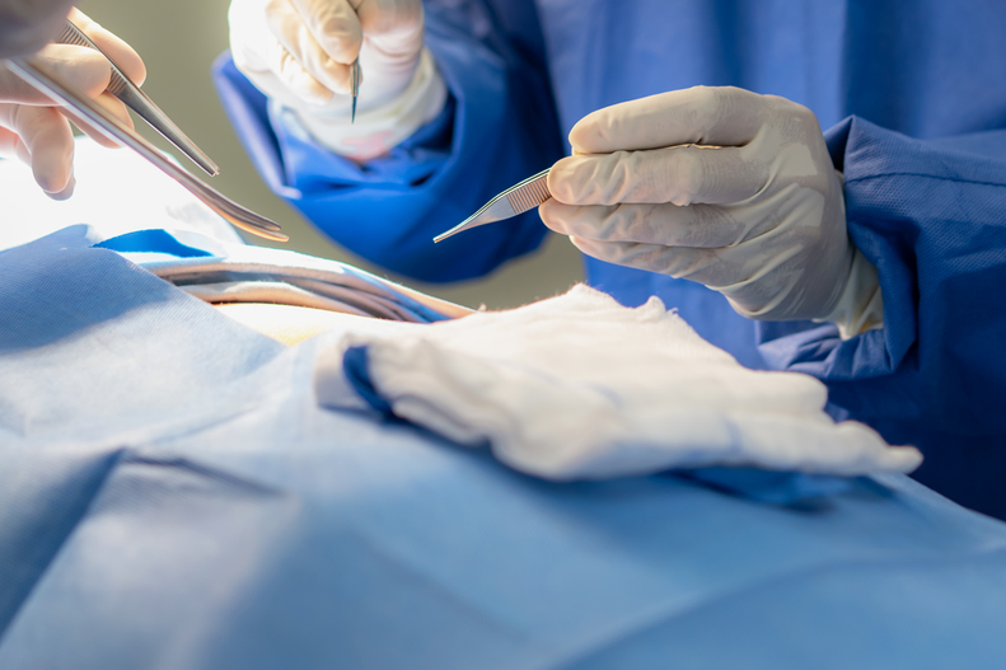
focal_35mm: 89
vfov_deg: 15.3
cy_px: 180
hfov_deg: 22.9
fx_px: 2486
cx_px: 537
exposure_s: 1/100
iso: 400
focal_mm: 55
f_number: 2.8
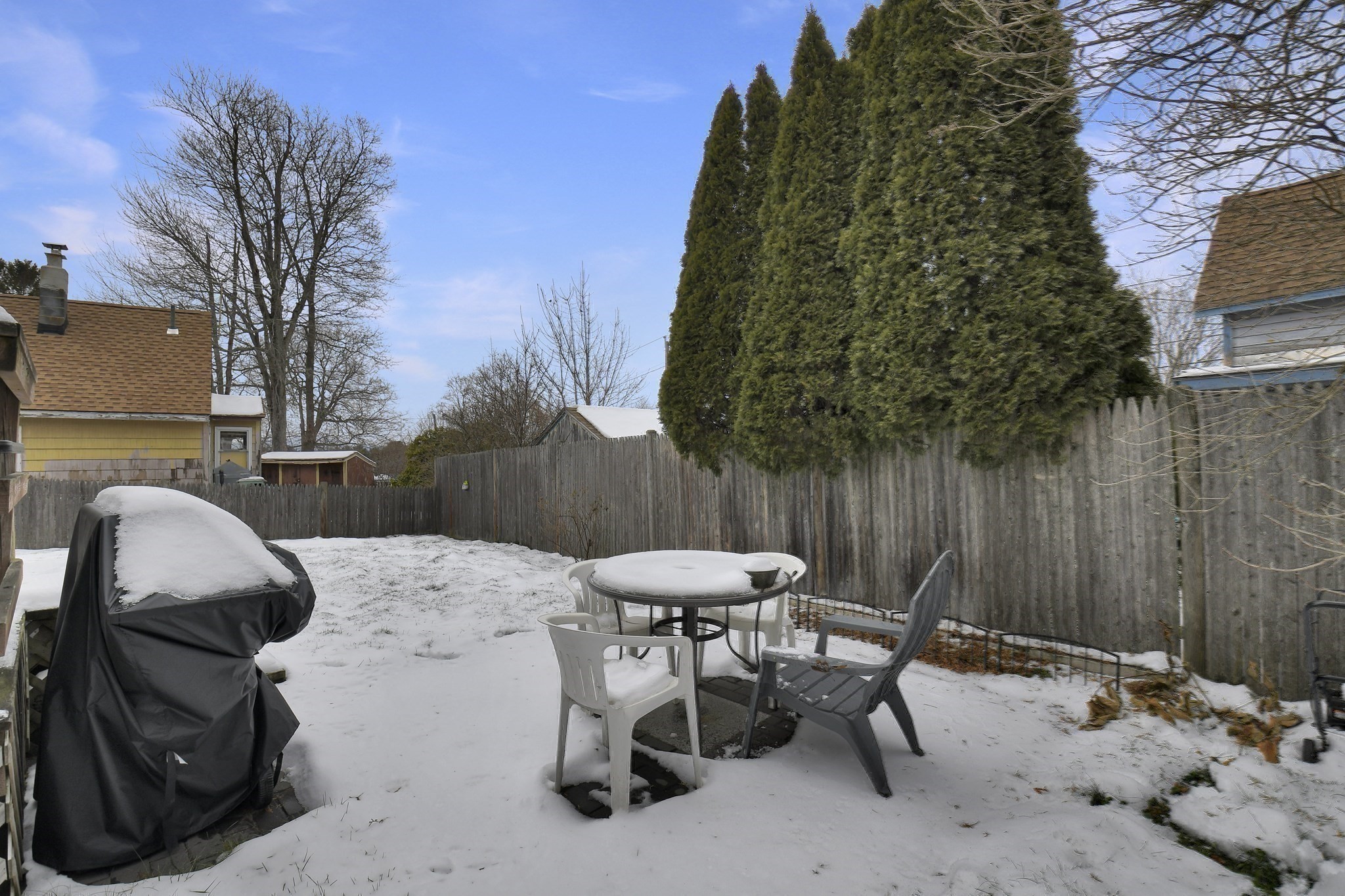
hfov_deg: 100.4
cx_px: 672
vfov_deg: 77.3
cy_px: 448
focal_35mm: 15
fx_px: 560
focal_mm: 10
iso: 100
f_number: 8
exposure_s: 1/125
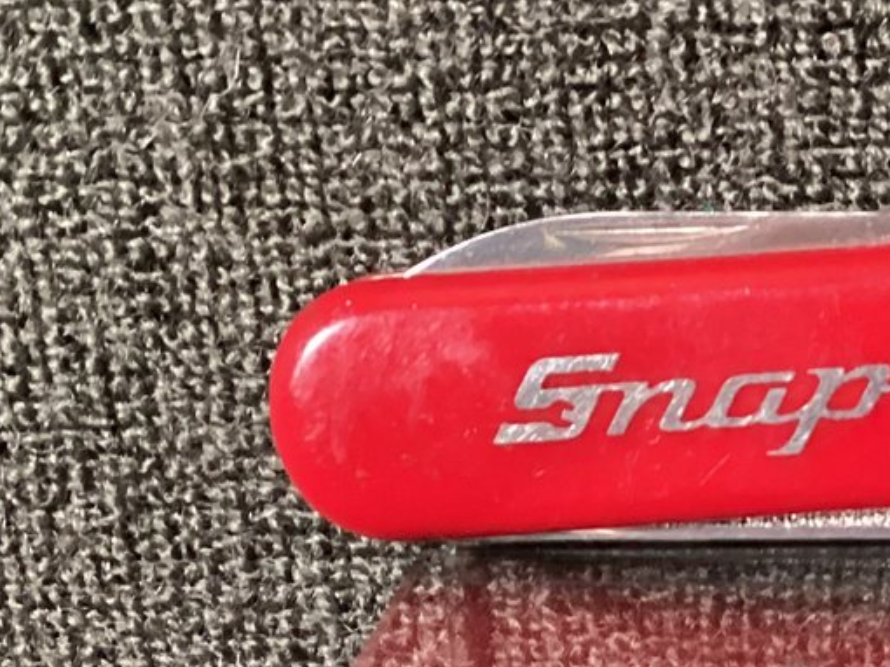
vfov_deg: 15.9
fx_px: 2364
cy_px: 586
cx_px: 830
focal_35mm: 92
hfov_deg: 20.8
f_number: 2.4
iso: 640
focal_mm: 3.3
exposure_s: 1/30
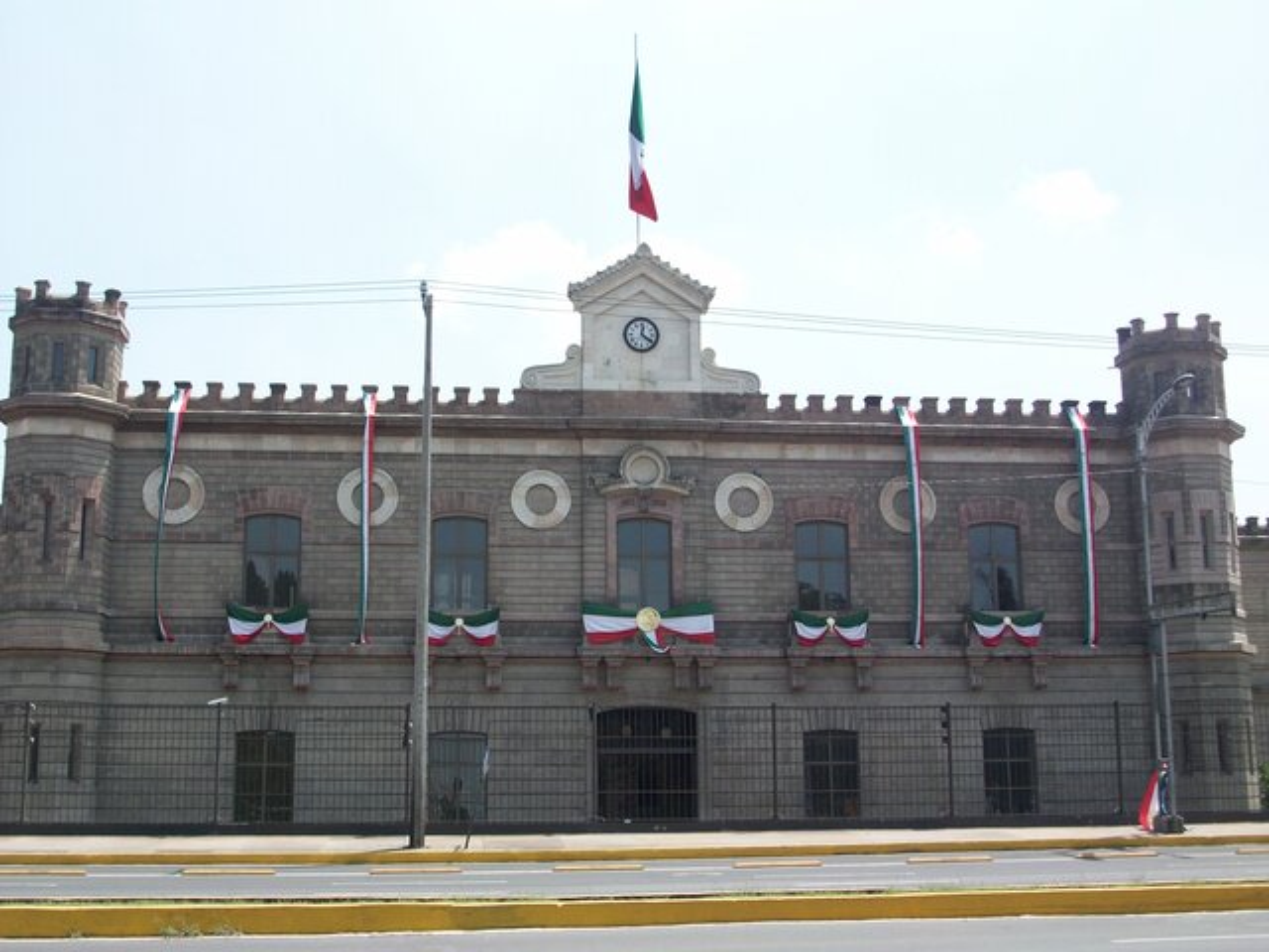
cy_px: 476
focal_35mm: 42
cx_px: 634
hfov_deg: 44.8
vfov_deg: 34.3
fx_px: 1540
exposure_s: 1/507
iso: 64
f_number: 3.2
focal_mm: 7.1
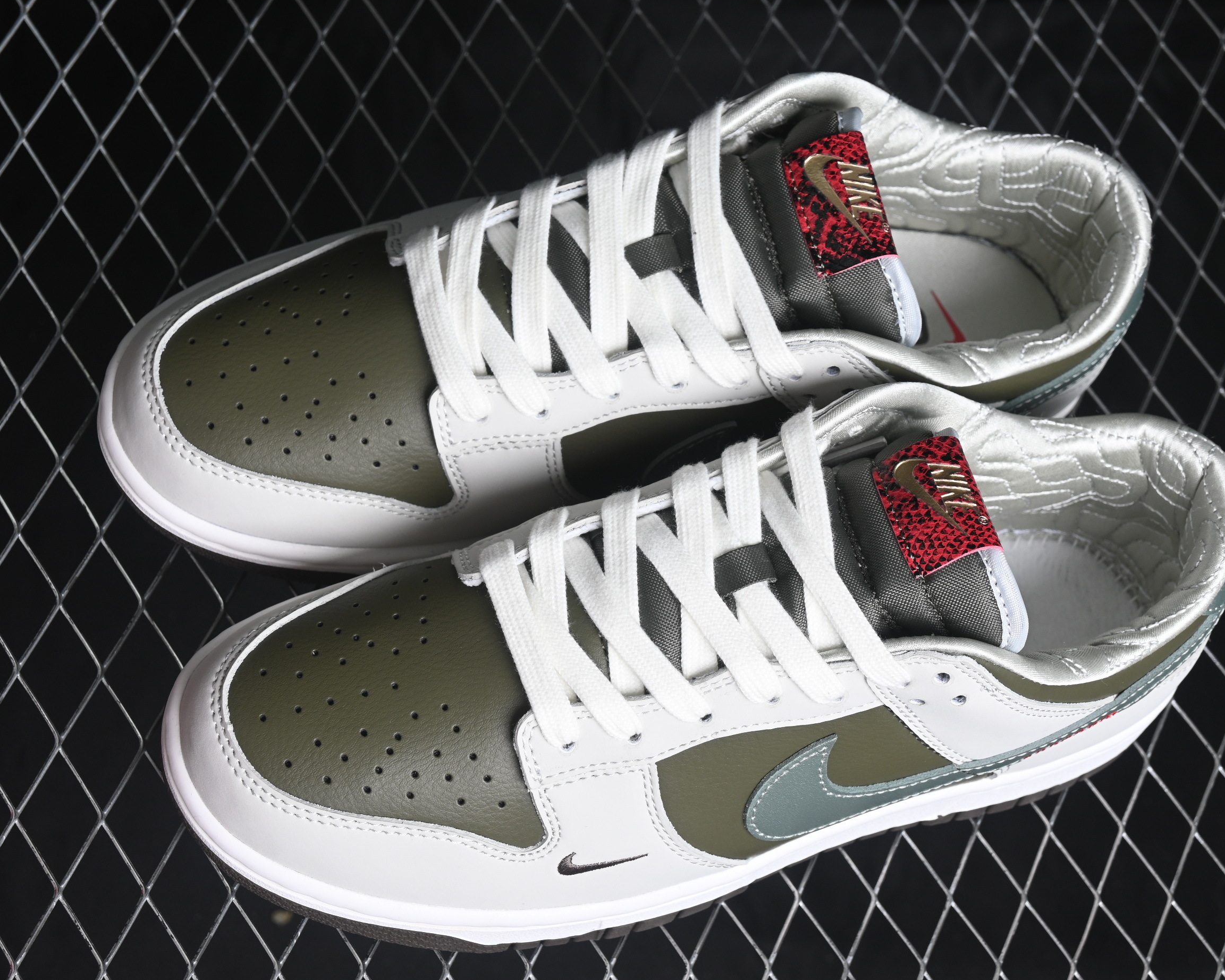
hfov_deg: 22.5
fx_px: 3082
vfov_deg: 18.1
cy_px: 489
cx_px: 671
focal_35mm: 85
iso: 160
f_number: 7.1
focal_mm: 50
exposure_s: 1/80
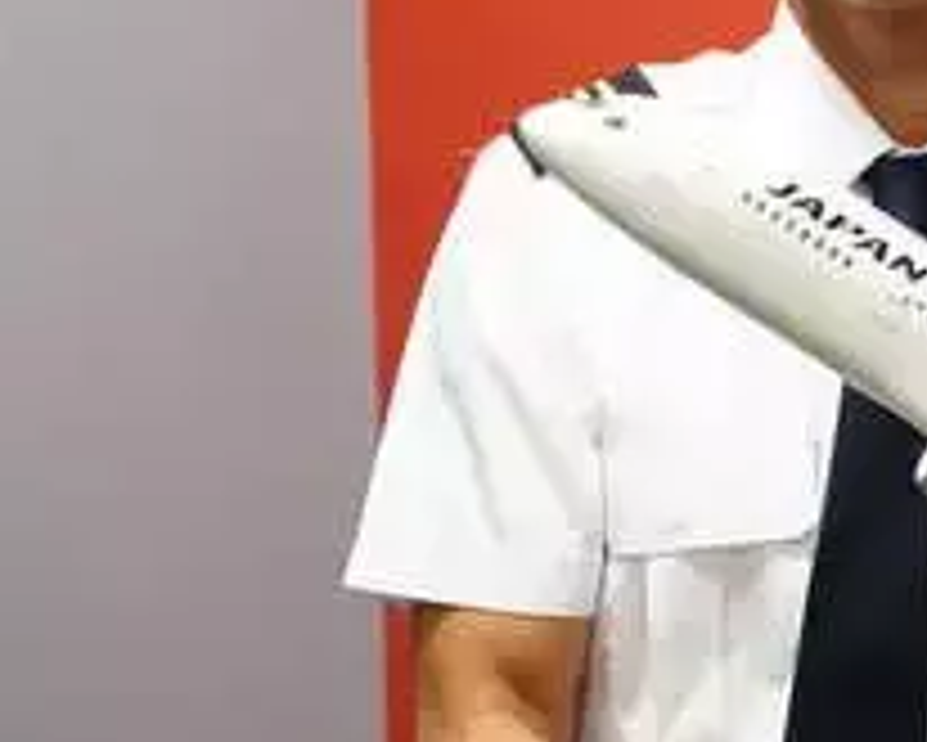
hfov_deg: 17.8
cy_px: 279
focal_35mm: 104
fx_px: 2855
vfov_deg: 14.8
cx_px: 1035
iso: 6400
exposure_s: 1/125
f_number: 4
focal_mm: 38
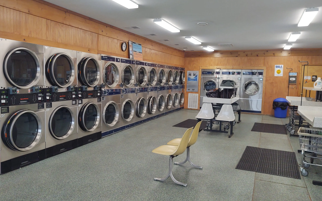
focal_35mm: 29
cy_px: 96
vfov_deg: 43.1
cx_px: 159
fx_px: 254
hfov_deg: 64.6
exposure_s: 1/120
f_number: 1.7
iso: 128
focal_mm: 4.75
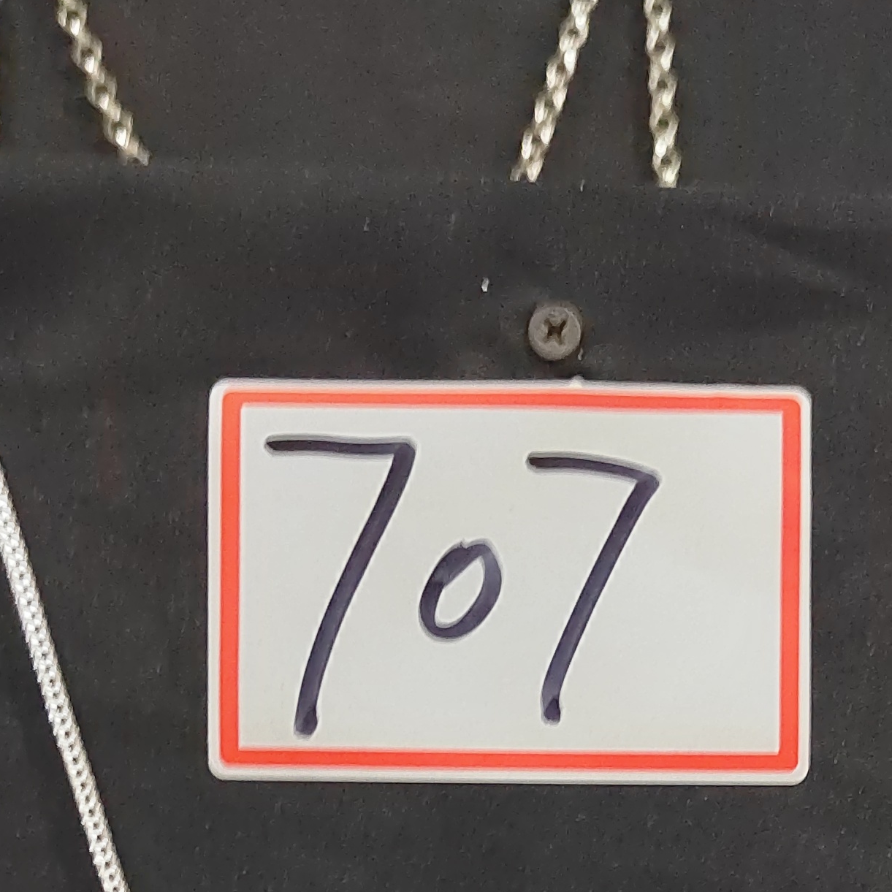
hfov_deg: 26.4
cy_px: 1129
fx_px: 1895
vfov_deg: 23.7
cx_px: 571
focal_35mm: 65
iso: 5280
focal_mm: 5.52
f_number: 1.9
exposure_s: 1/25
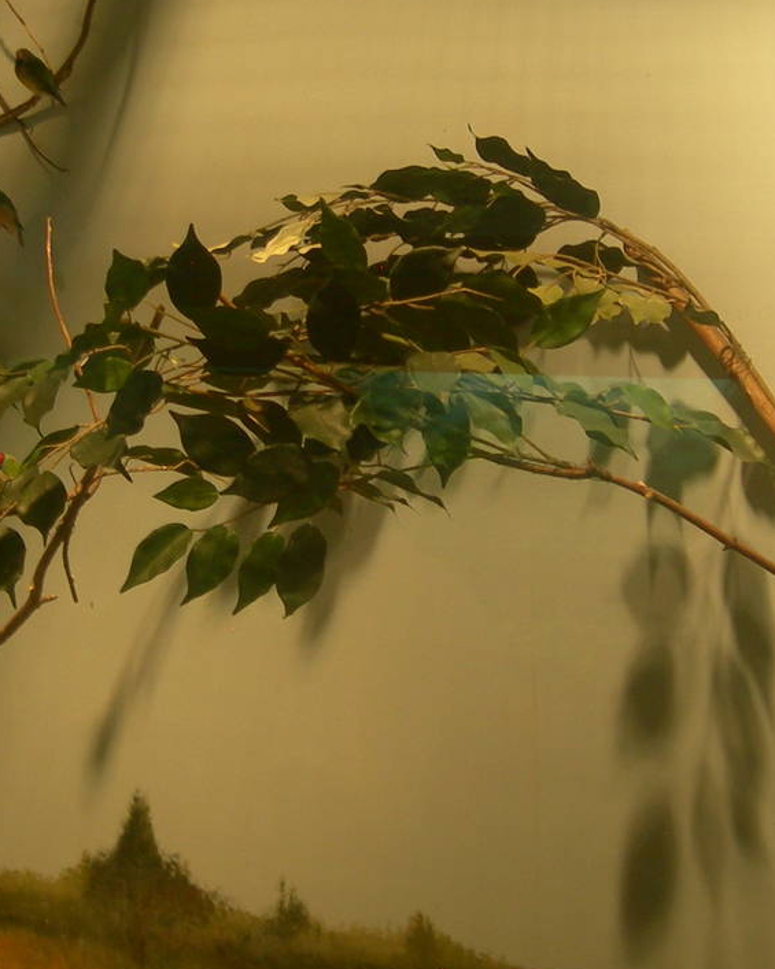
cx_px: 300
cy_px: 441
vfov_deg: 22.7
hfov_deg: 18.2
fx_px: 2410
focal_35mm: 84
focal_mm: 7.8
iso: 50
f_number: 2.8
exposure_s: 1/9.3
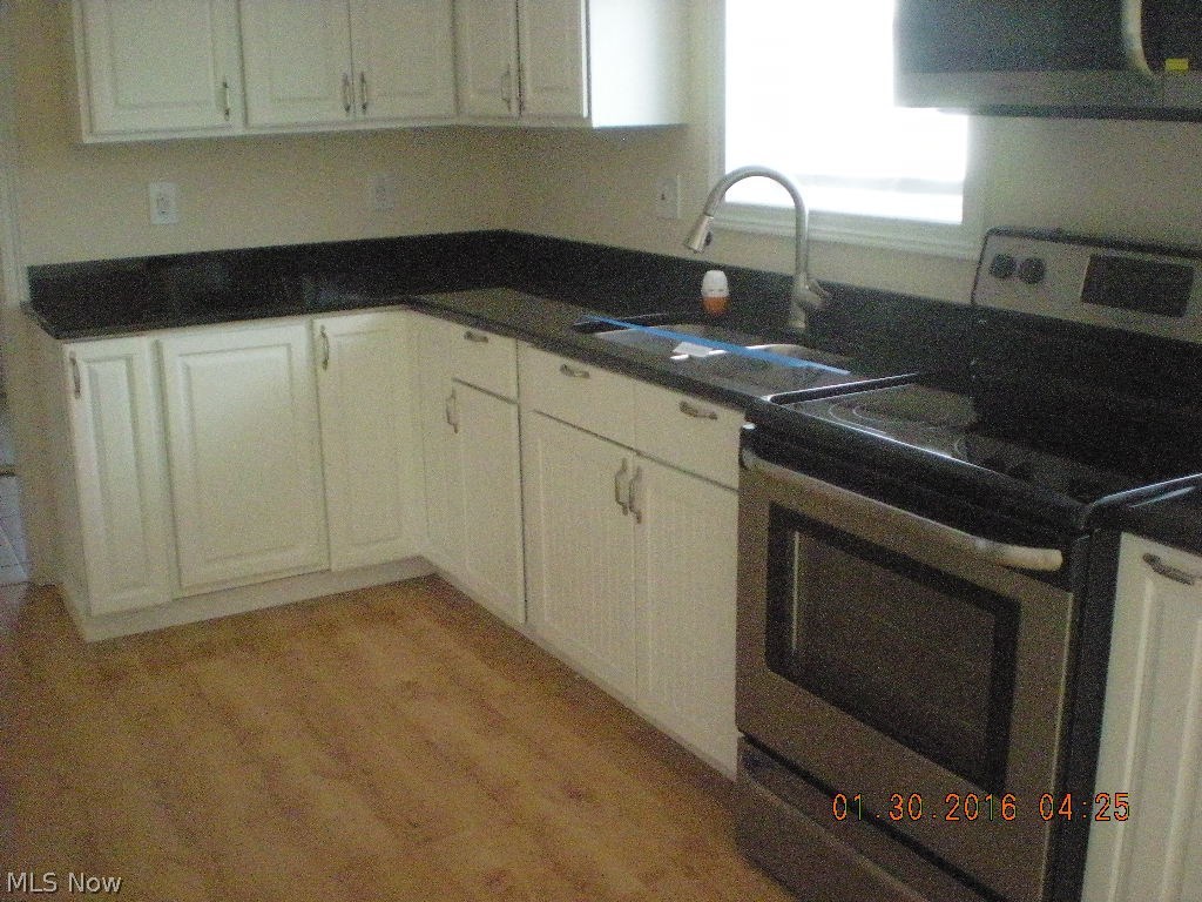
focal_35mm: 38
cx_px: 601
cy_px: 451
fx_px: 1320
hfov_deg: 49.0
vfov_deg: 37.7
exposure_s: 1/75.1
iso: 1600
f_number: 3.1
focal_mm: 6.3
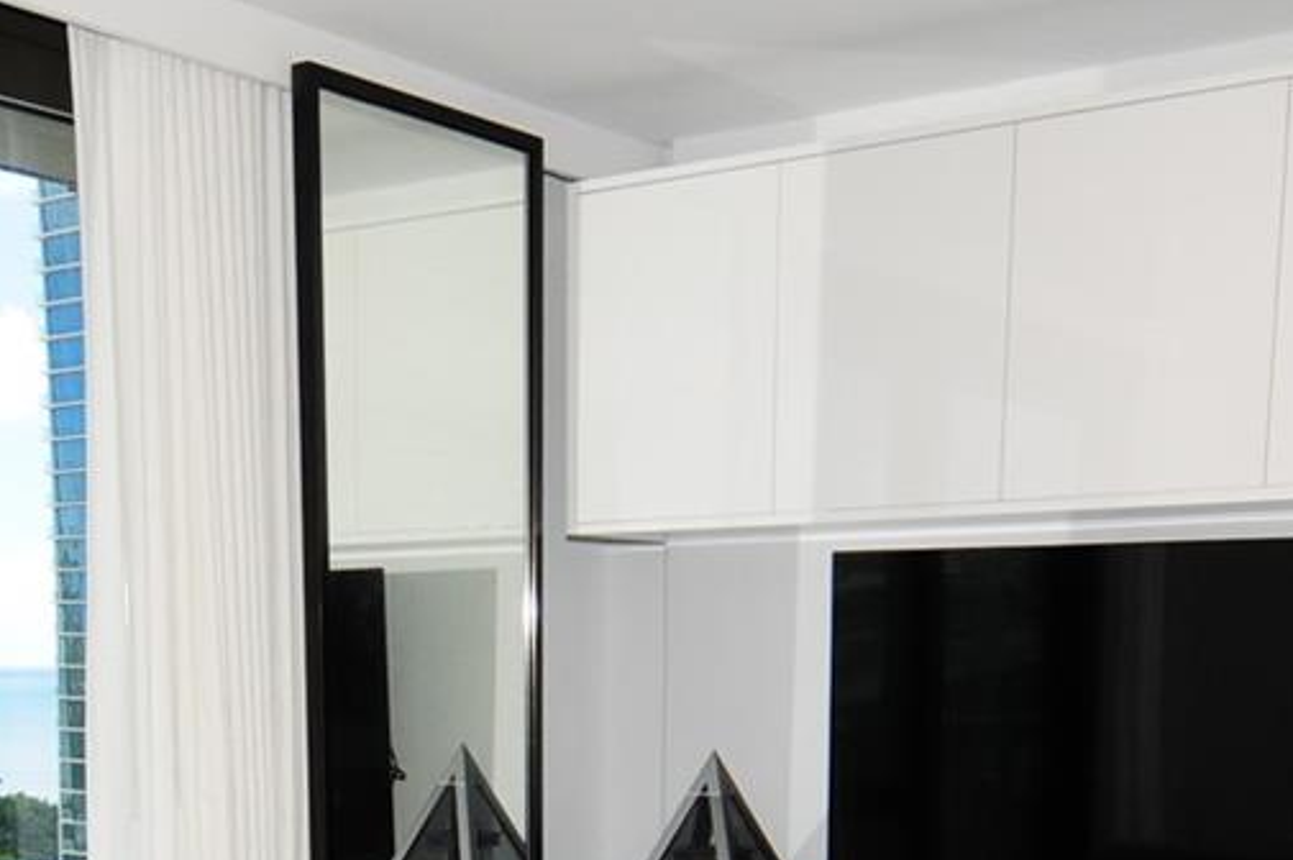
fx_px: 2046
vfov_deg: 21.8
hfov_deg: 35.0
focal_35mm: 57
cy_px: 1062
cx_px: 530
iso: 400
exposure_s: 1/200
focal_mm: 12
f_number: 8
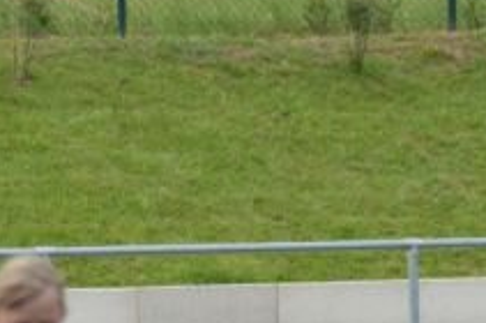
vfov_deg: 1.6
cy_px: 389
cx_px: 134
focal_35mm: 852
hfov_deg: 2.4
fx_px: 11484
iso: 400
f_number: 5.6
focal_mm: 200
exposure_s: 1/1000
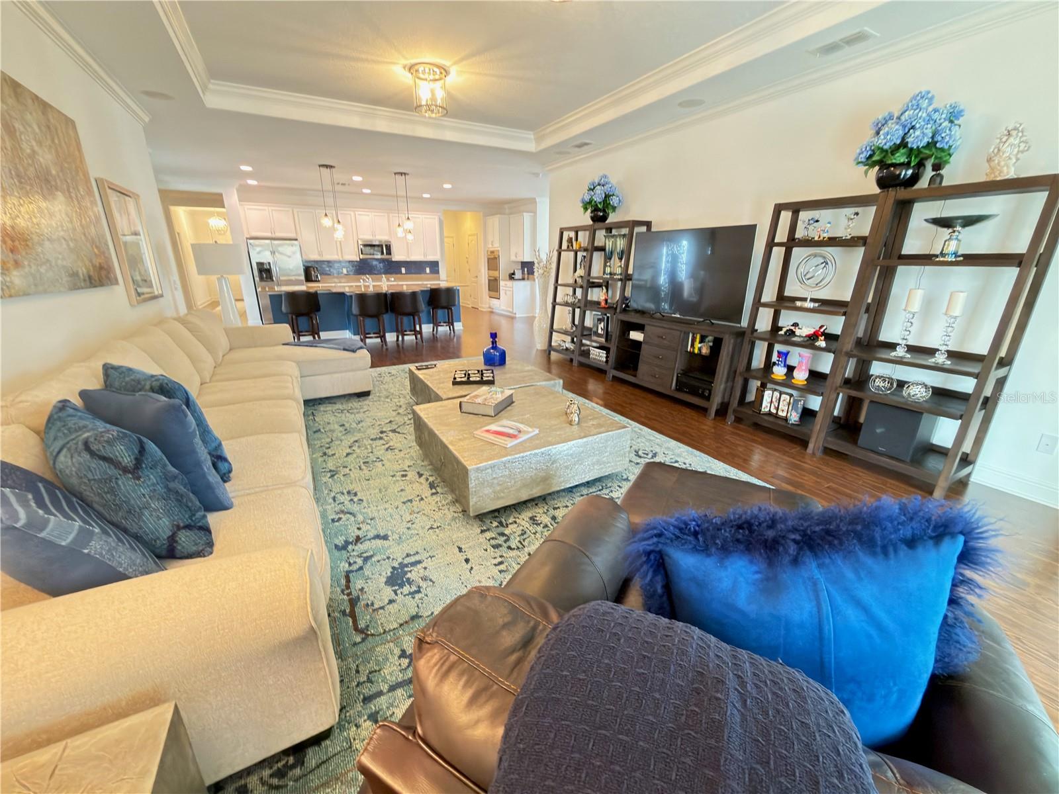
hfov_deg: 102.1
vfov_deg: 85.7
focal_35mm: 14
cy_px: 397
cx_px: 530
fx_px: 428
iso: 640
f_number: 2.2
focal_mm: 2.22
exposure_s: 1/17
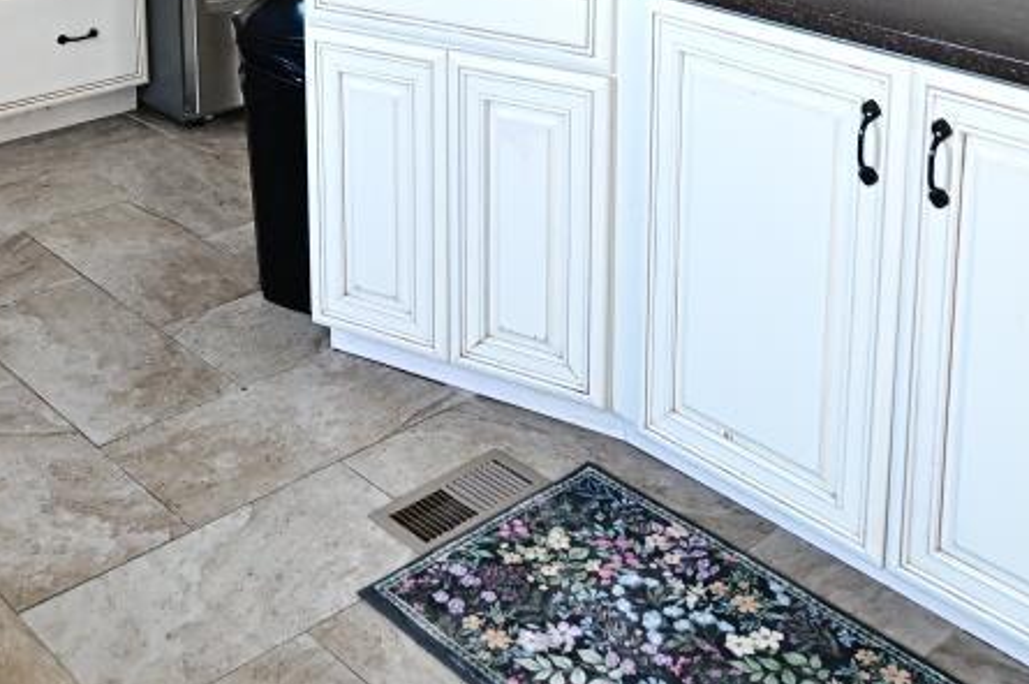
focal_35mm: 51
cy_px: -120
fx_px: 1457
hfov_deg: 38.6
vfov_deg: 24.2
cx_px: 372
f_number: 2.8
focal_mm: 14
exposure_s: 1/250
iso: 2500
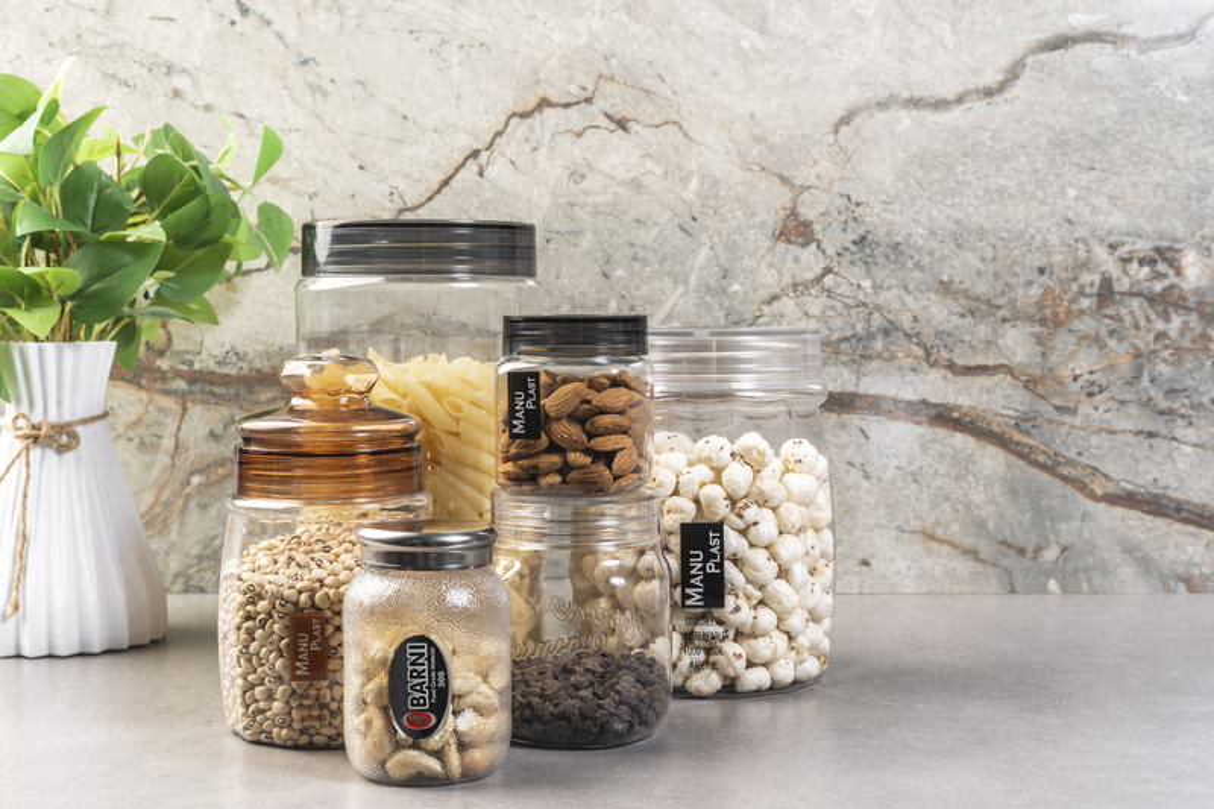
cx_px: 607
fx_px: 1686
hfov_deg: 39.6
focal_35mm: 50
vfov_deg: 27.0
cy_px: 404
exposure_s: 1/100
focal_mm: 50
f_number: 13
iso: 200
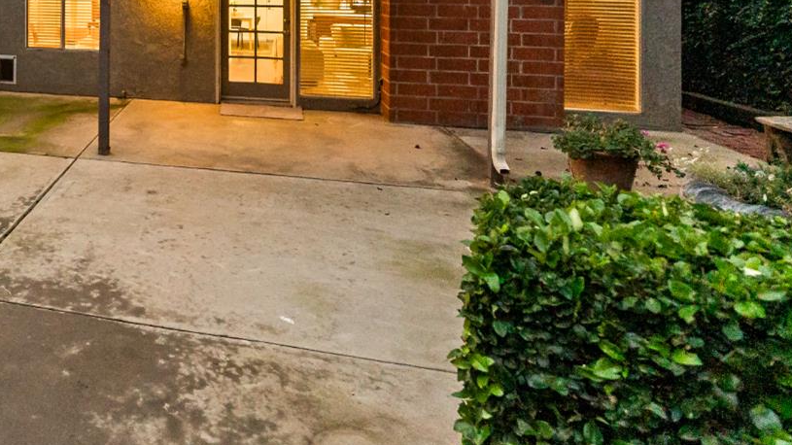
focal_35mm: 27
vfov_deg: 37.9
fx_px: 567
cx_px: 87
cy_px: -5
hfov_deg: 59.9
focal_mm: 14
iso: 5000
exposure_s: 1/160
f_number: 2.8
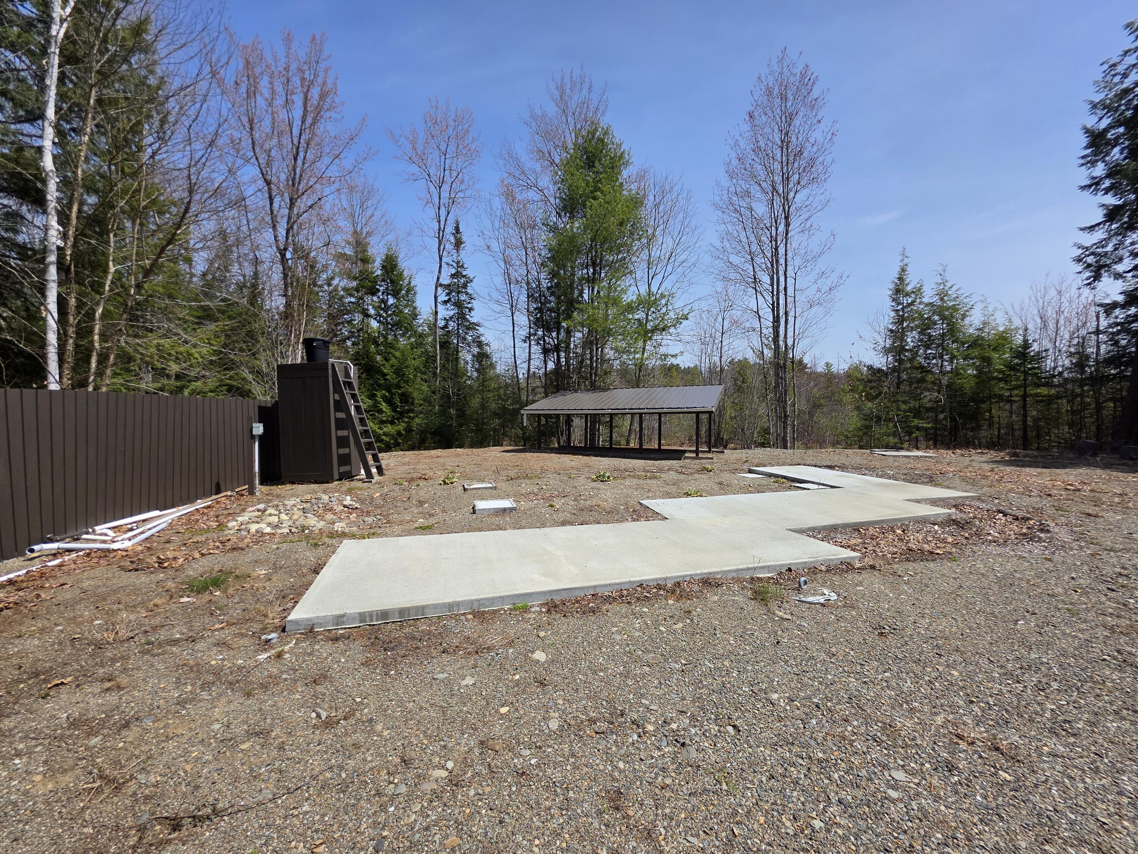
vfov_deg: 89.9
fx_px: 427
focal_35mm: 13
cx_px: 569
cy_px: 427
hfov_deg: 106.2
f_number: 1.9
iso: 40
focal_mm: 2.2
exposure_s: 1/2544
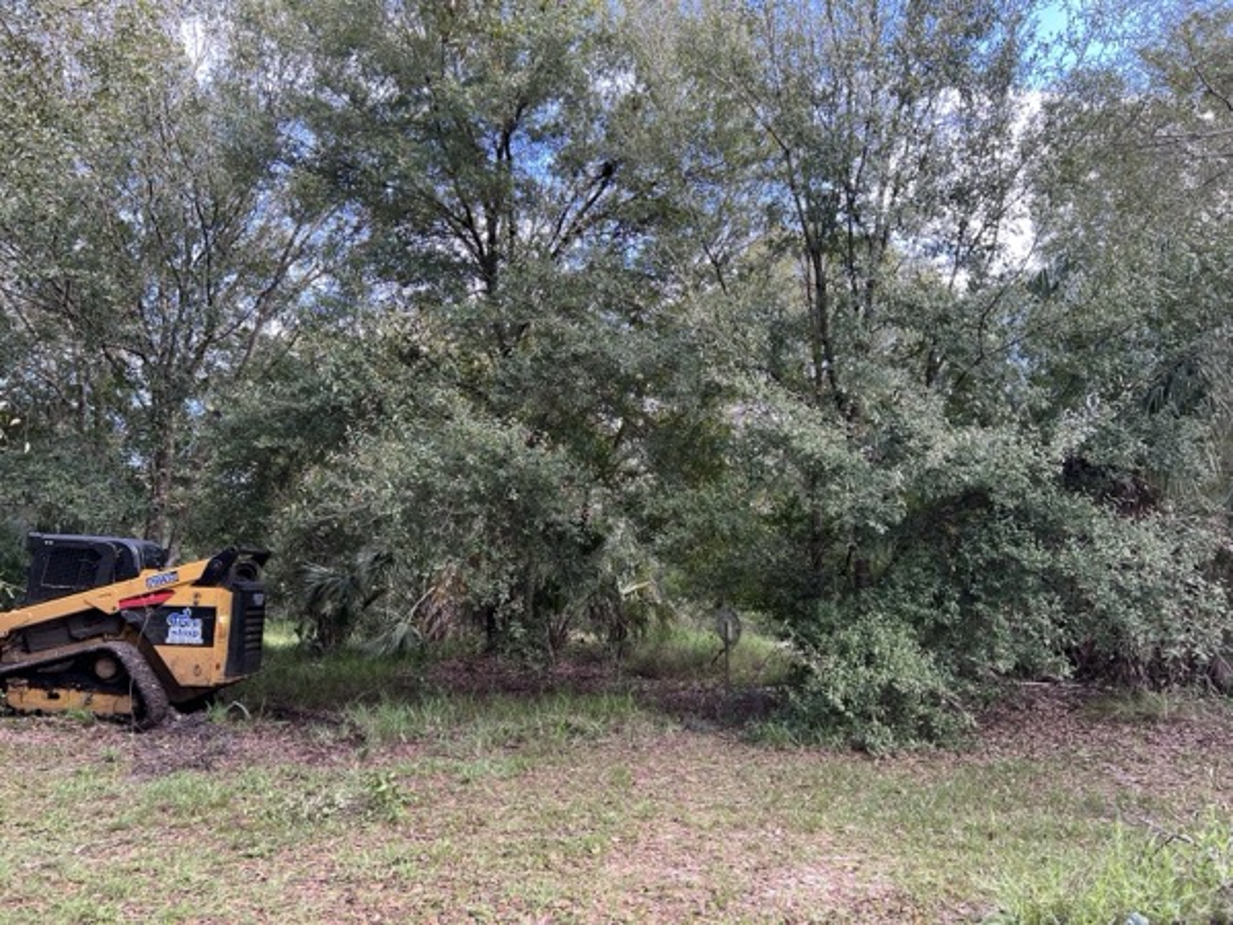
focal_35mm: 26
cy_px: 462
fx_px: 926
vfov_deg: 53.1
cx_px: 616
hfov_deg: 67.3
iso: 40
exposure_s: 1/229
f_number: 1.5
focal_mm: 5.7
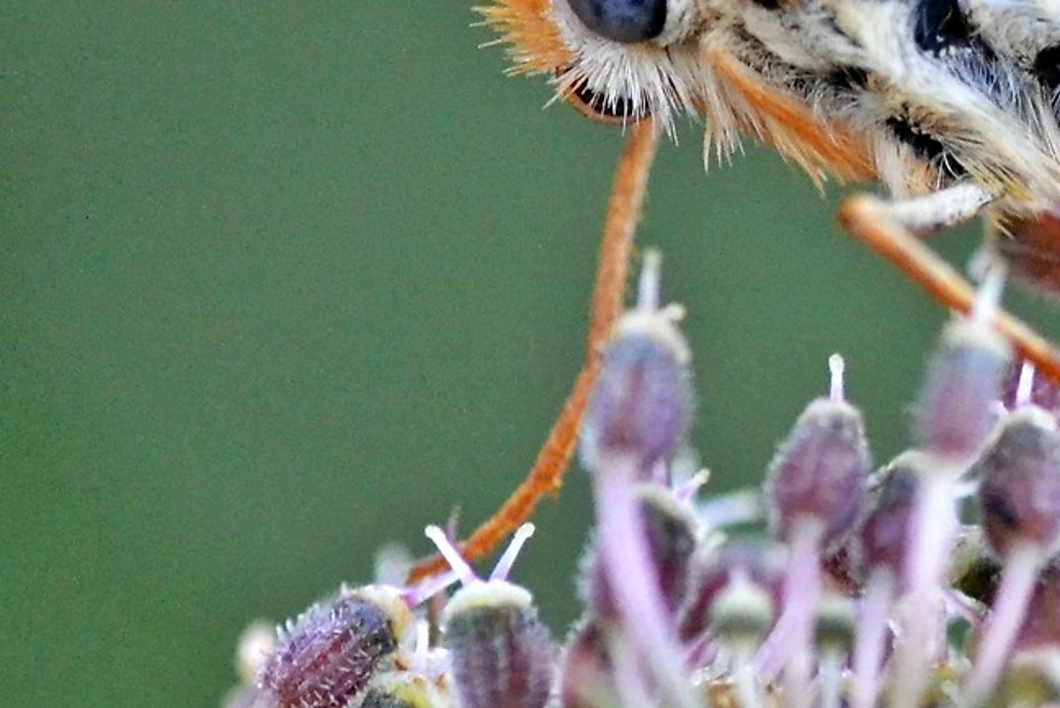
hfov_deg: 4.1
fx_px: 14695
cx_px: 1269
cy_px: -434
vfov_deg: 2.7
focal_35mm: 499
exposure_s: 1/320
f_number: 10
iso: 3200
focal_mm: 90
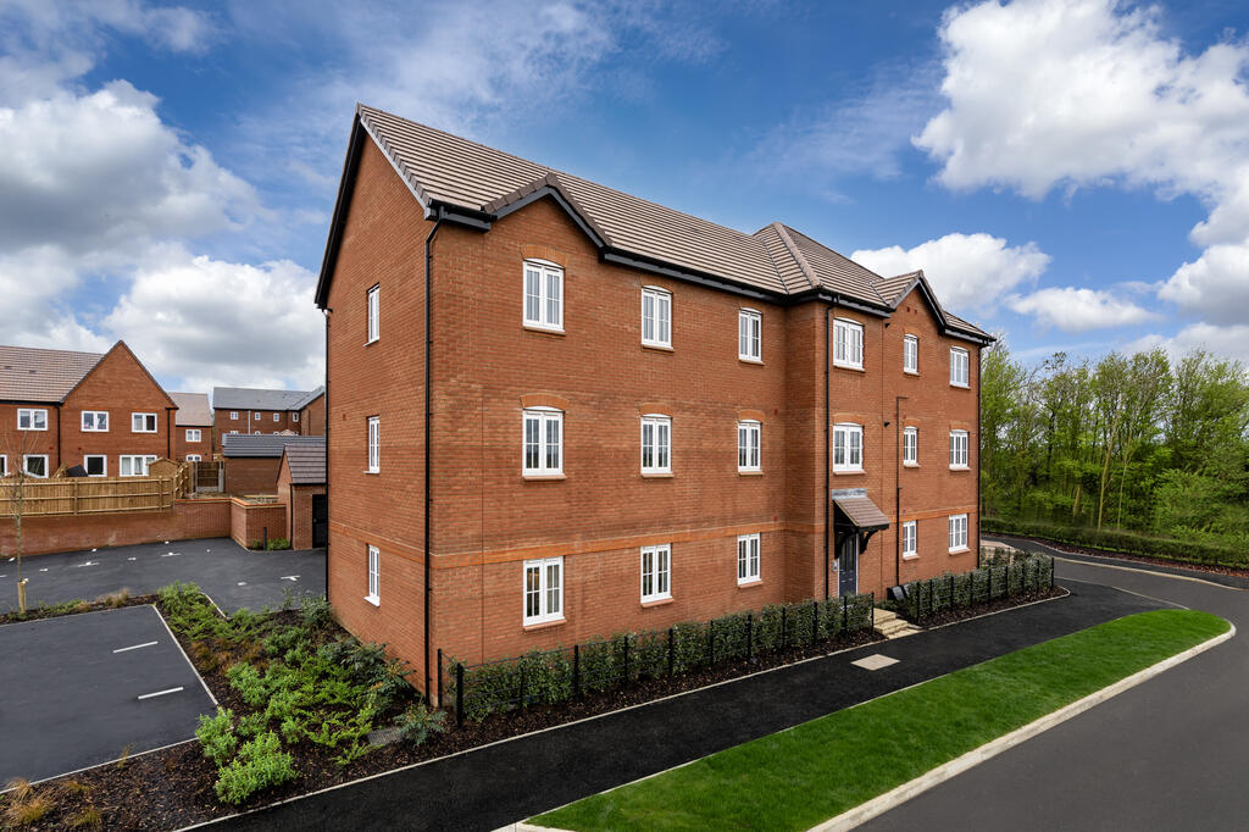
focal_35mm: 16
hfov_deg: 96.8
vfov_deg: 73.7
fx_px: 555
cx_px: 624
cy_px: 416
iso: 400
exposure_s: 1/200
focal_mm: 16
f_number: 10
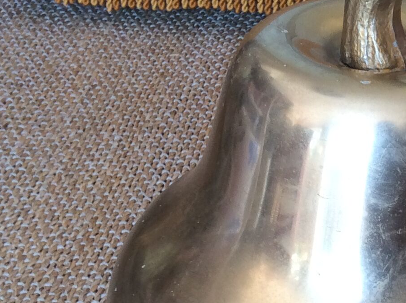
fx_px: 1077
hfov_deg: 21.0
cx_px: 352
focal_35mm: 92
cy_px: 296
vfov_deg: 15.7
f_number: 2.4
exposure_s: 1/50
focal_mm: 3.3
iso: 40
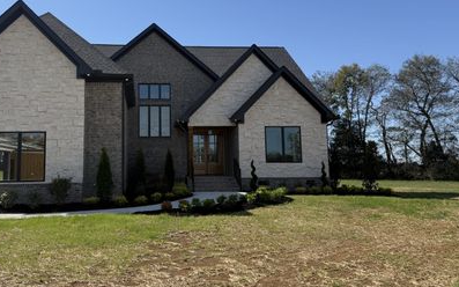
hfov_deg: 59.1
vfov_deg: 39.3
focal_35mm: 32
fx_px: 400
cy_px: 123
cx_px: 179
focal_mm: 6.76
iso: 80
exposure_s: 1/4167
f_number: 1.78
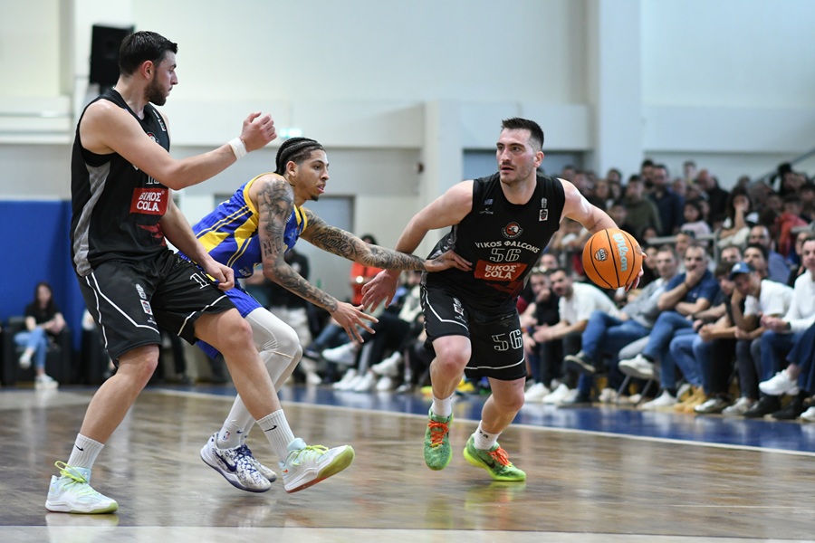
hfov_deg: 16.1
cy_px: 272
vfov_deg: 10.8
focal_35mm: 128
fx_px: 2886
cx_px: 408
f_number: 2.2
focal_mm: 85
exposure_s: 1/800
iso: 3200
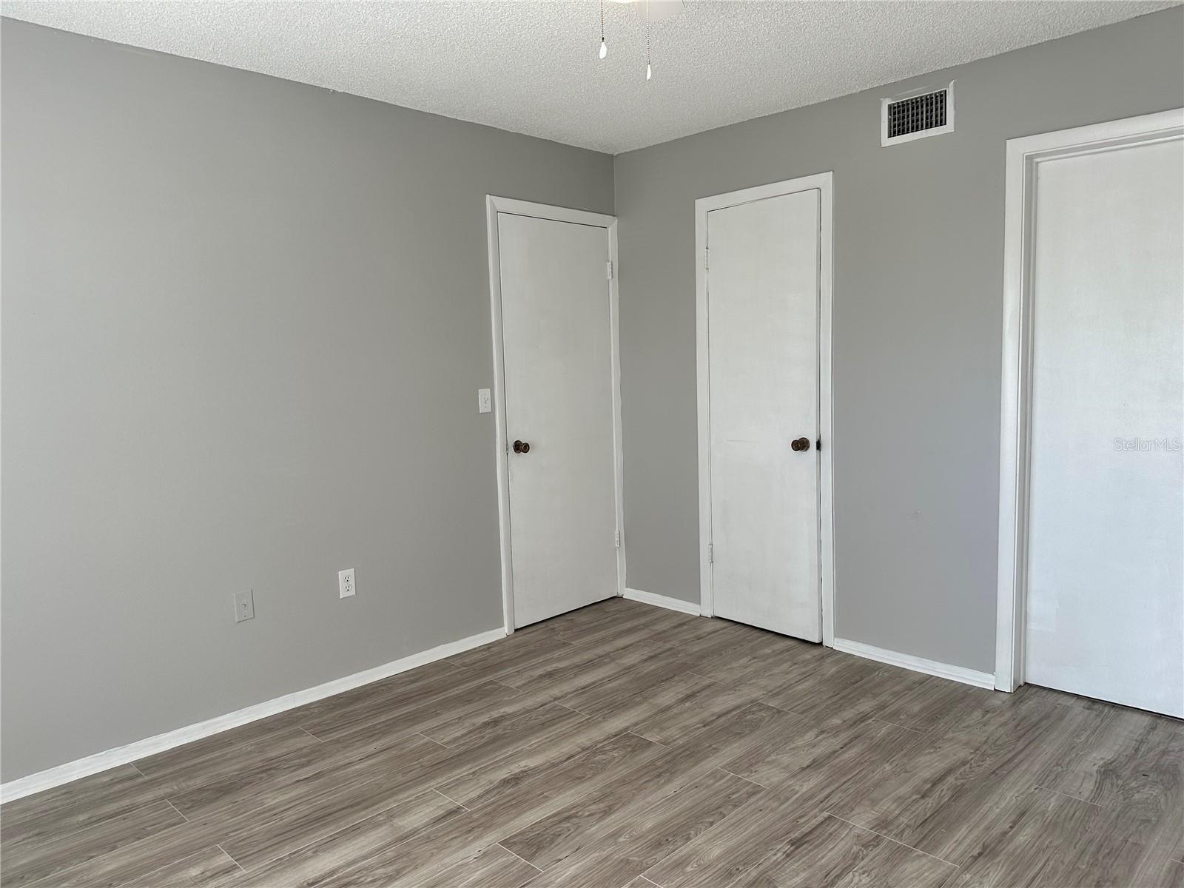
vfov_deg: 56.8
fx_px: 821
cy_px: 444
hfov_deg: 71.6
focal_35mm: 24
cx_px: 592
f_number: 1.78
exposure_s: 1/121
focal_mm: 6.86
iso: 64
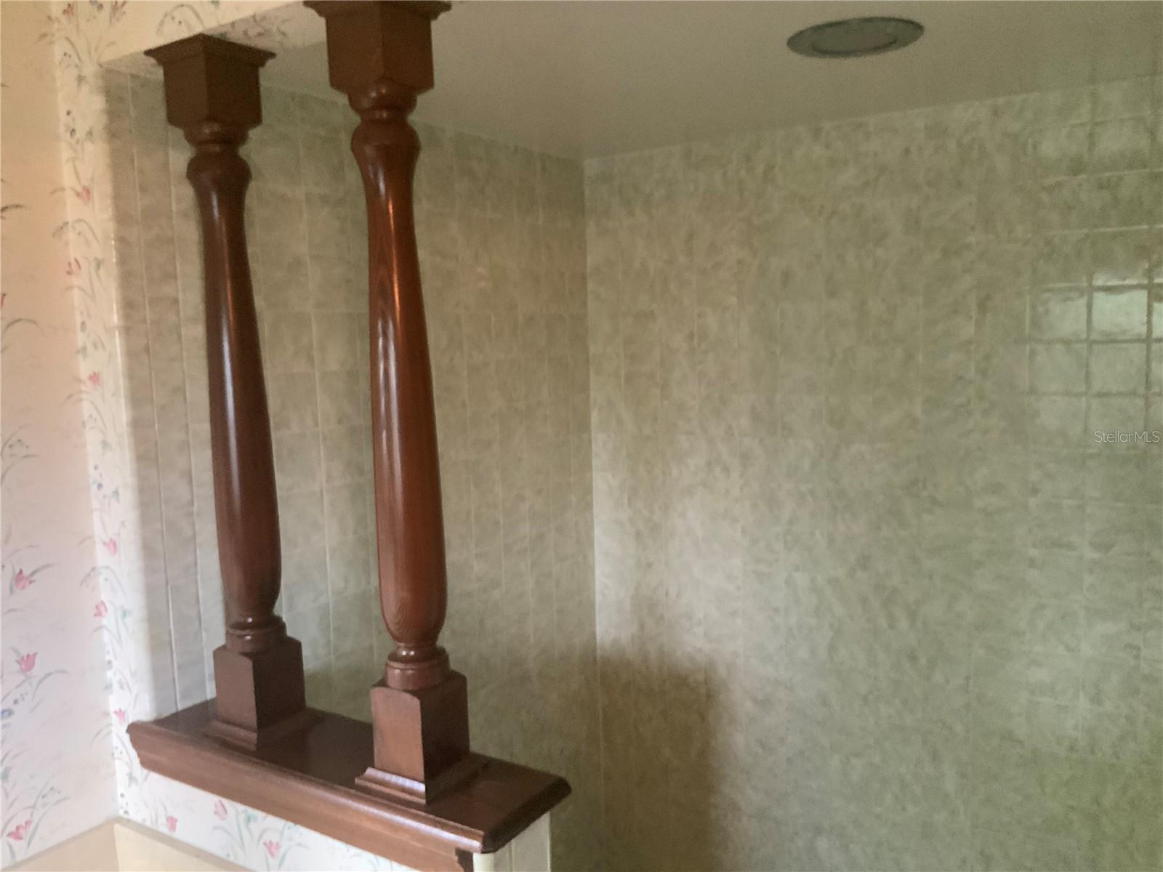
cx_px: 582
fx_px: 974
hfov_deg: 61.7
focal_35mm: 29
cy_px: 436
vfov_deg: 48.2
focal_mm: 3
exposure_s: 1/30
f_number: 1.8
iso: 320
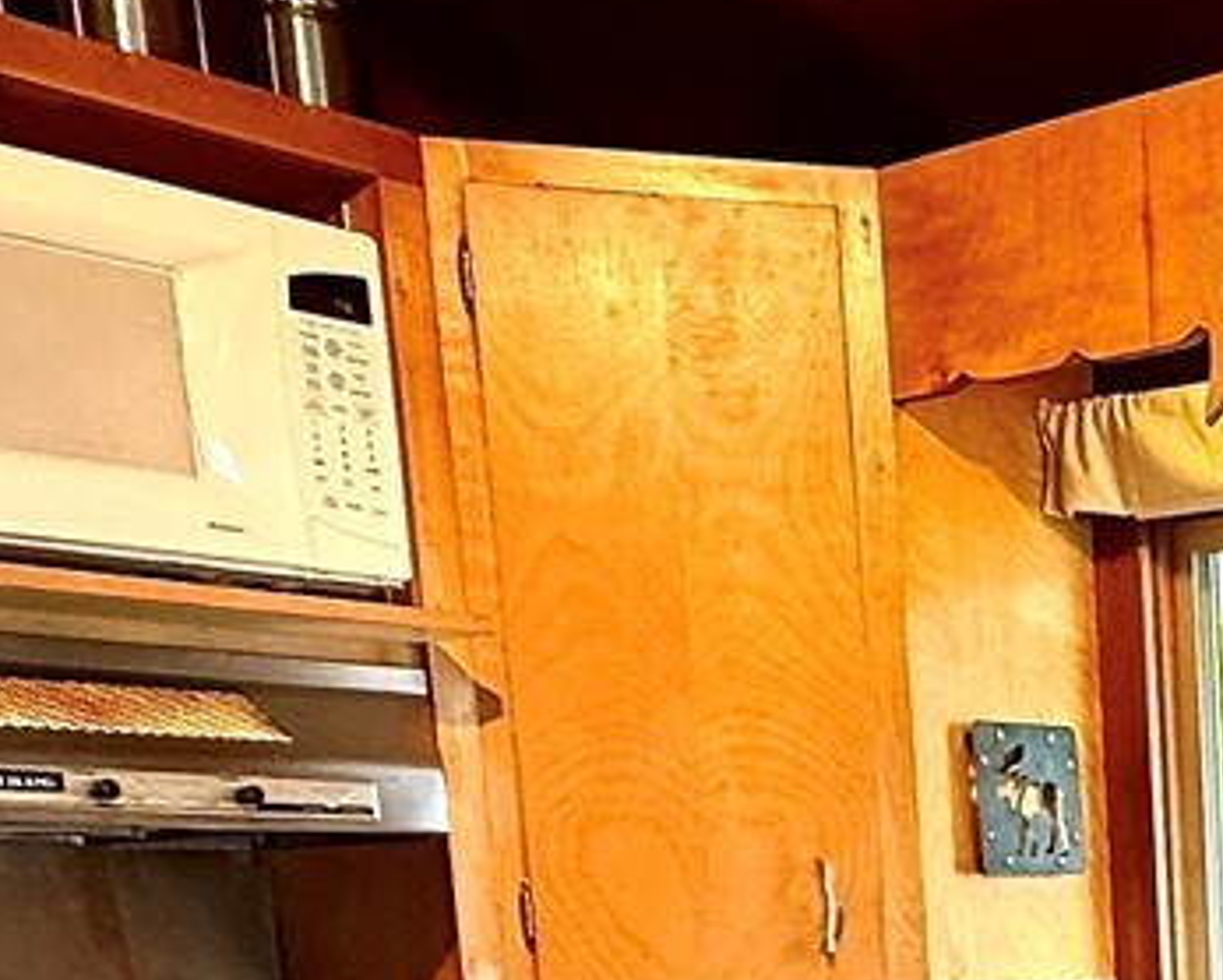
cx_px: 1512
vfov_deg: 21.4
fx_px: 2282
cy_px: 1357
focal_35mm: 63
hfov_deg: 26.3
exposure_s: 1/120
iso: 200
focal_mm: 2.22
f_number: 2.2
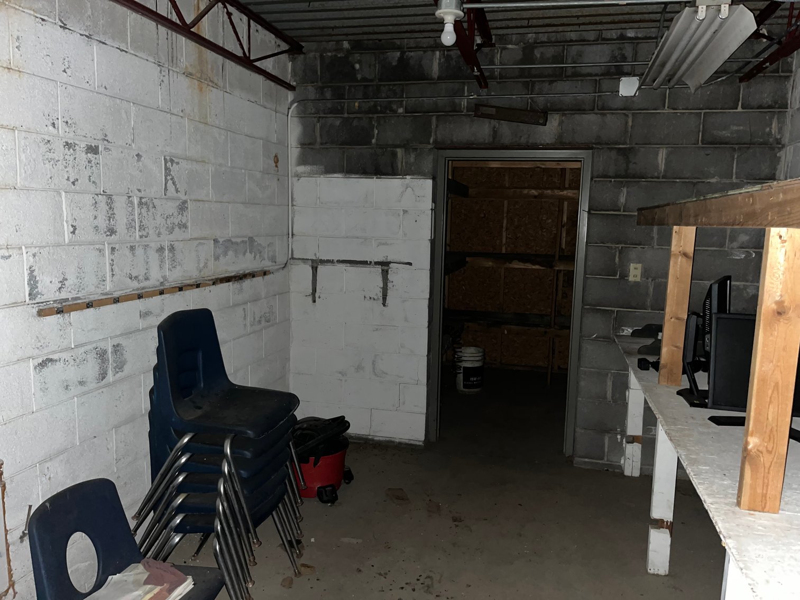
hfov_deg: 67.3
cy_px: 300
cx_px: 400
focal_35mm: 26
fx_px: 601
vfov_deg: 53.1
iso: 200
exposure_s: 1/4
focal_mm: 5.1
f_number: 1.6
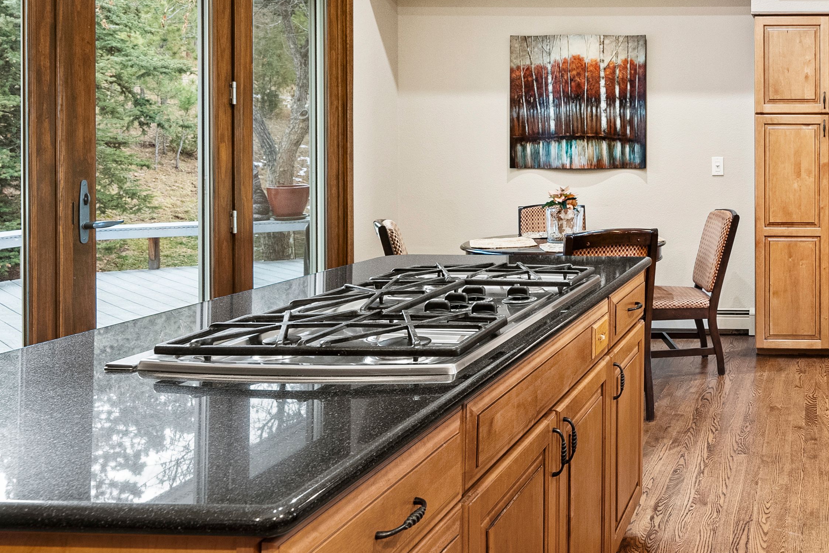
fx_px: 783
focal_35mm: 34
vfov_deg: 38.1
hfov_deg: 48.6
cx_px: 777
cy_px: 152
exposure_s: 1/5
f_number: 8
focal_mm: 18
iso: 800
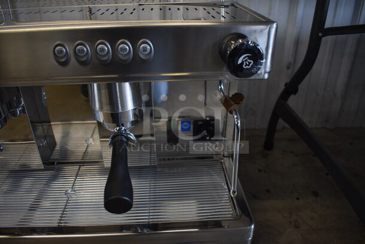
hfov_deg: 67.3
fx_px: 274
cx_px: 182
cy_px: 122
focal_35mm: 27
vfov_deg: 48.0
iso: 900
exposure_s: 1/125
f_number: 3.5
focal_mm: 18
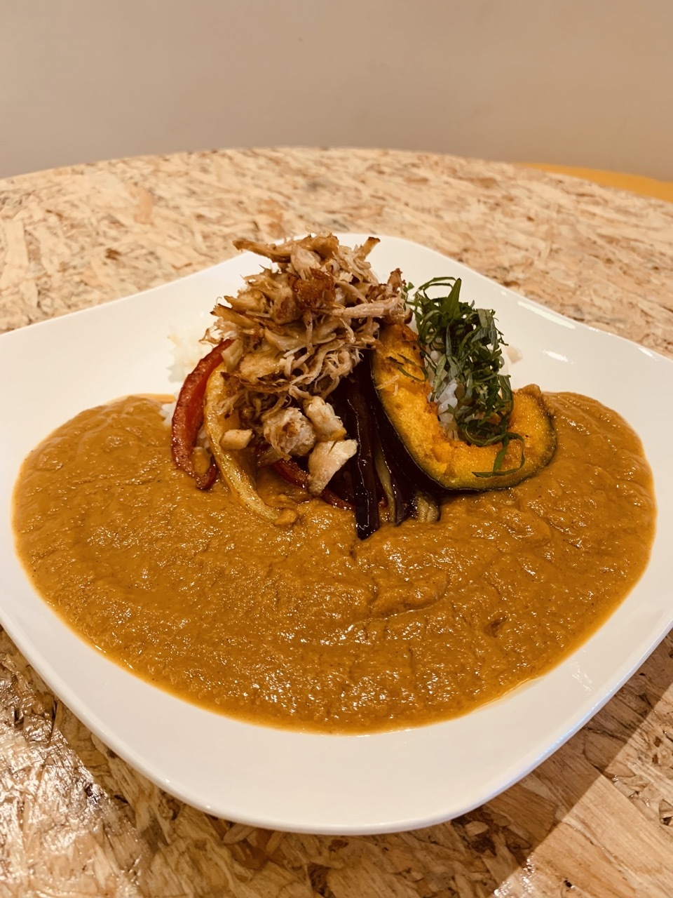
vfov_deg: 67.3
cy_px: 449
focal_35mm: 26
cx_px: 336
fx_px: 674
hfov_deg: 53.1
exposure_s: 1/50
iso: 125
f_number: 1.8
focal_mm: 4.25
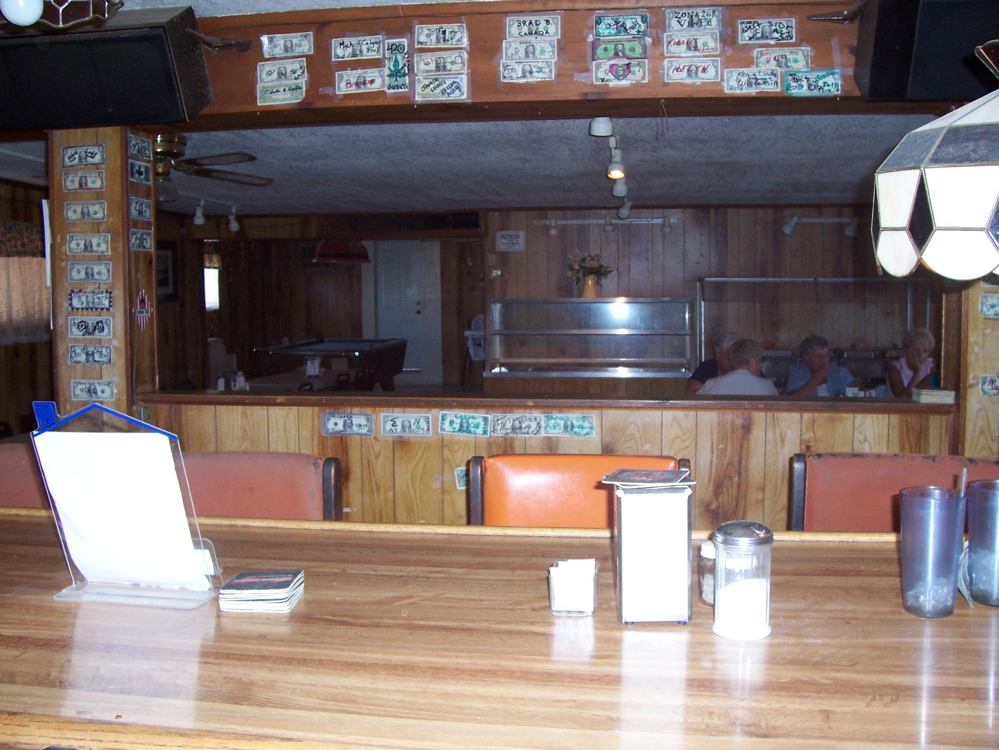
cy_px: 375
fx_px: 981
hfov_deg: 54.0
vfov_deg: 41.8
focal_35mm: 34
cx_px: 500
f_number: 2.7
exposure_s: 1/60
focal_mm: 5.6
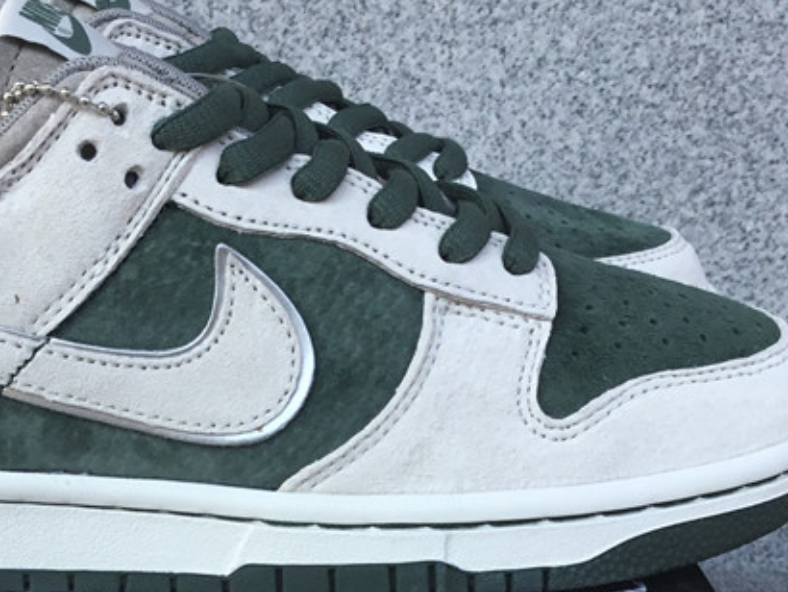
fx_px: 1549
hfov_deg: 28.3
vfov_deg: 21.2
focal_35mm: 68
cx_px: 236
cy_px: 526
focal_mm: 3.3
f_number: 2.4
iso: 25
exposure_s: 1/443
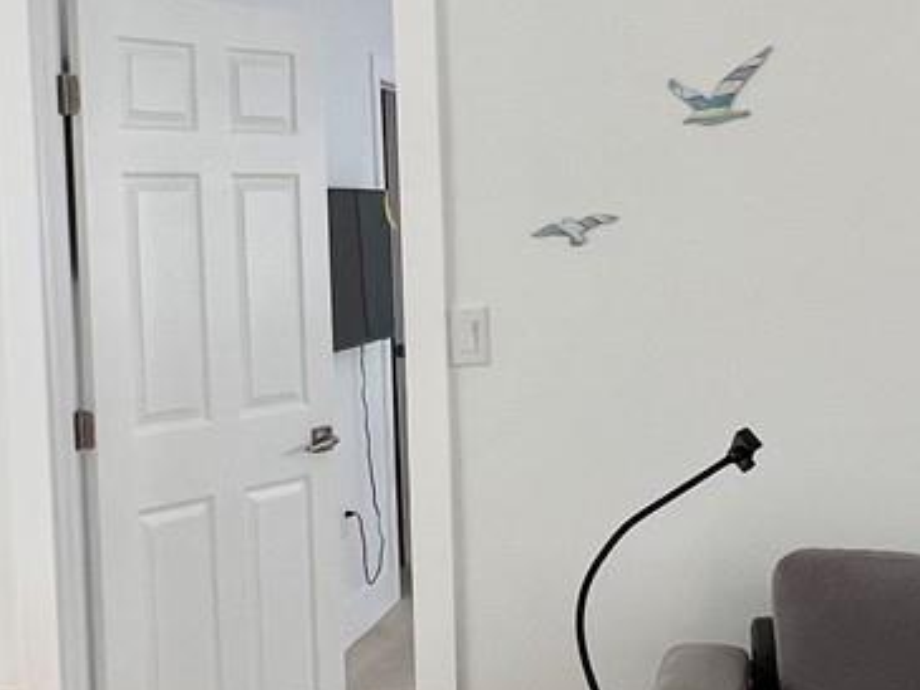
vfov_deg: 25.7
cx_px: 542
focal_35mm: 57
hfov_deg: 33.7
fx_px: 1515
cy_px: 297
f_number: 1.8
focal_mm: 1.57
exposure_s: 1/99
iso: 100
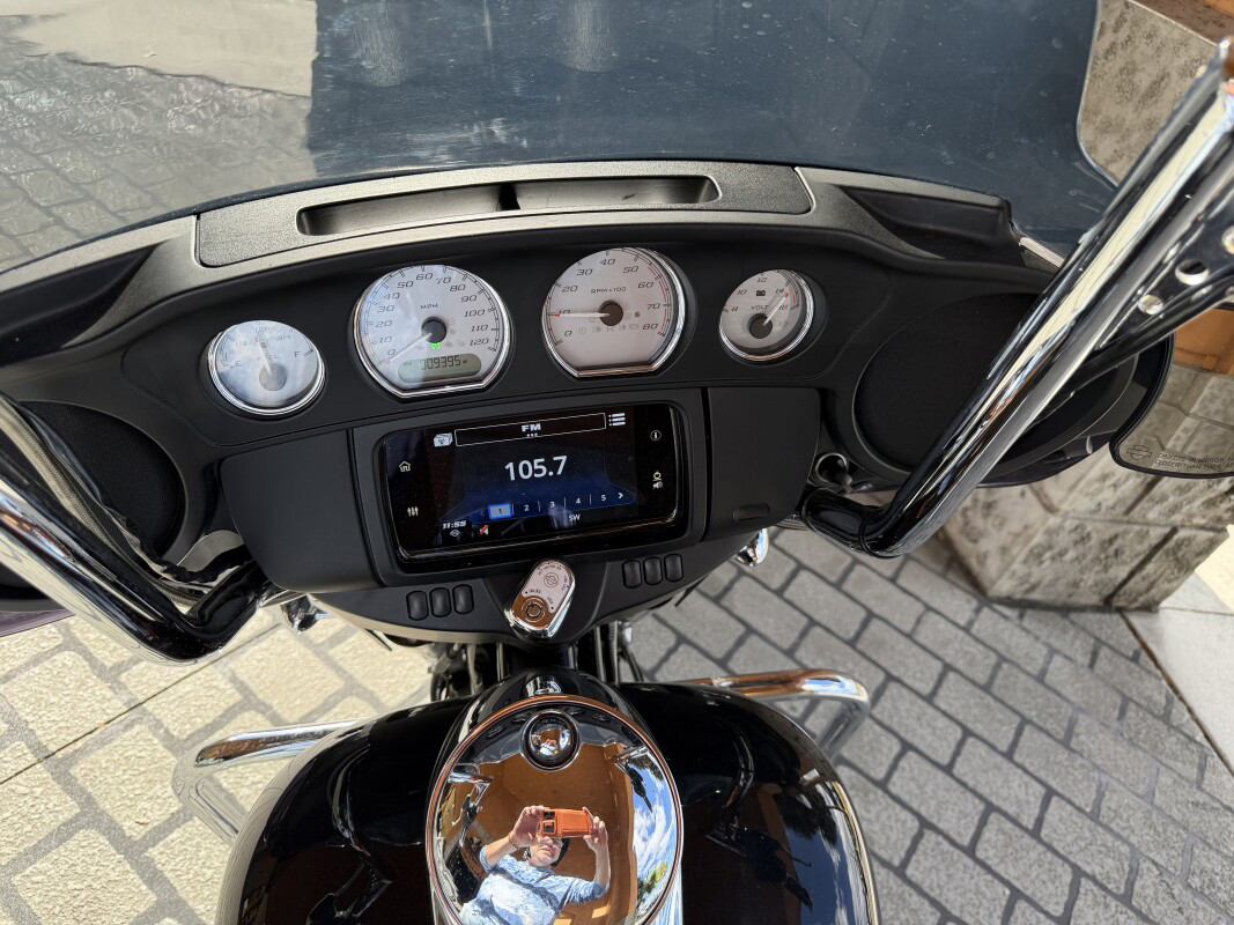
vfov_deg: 56.8
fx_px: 855
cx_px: 617
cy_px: 462
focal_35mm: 24
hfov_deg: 71.6
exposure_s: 1/878
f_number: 1.78
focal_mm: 6.76
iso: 100
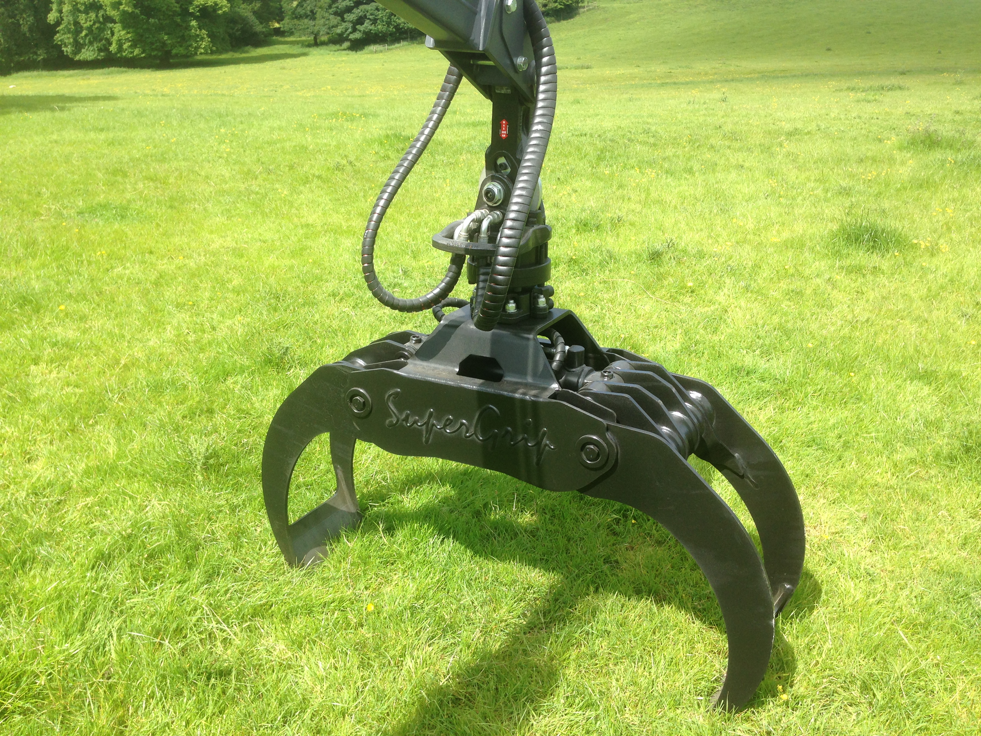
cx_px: 490
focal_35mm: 33
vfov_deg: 42.9
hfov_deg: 55.4
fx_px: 935
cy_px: 368
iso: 50
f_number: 2.4
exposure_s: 1/742
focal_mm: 4.12
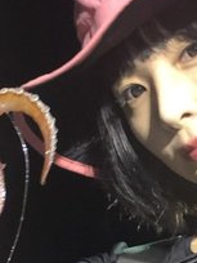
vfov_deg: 16.8
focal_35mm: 117
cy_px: 186
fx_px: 888
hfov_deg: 12.6
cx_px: 165
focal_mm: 3.99
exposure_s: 1/60
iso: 200
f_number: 1.8
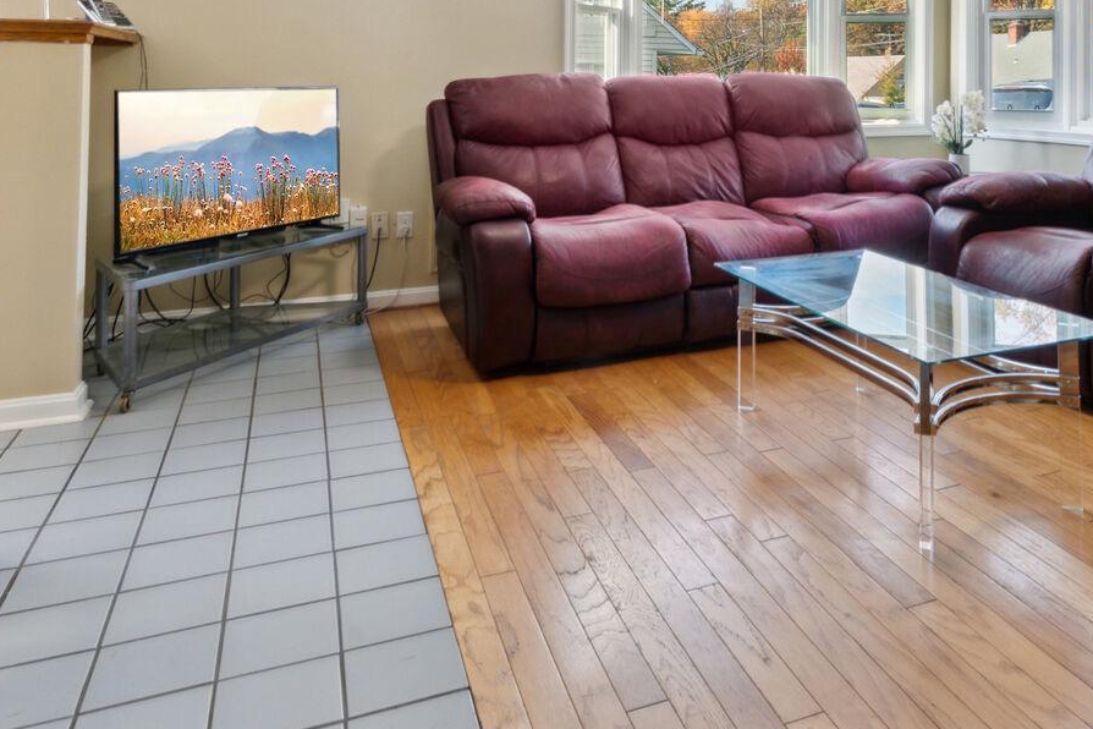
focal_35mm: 29
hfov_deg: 62.1
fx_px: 880
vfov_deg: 41.9
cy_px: 93
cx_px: 731
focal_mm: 10
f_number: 13
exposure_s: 1/8
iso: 200
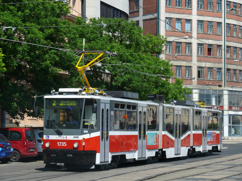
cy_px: 90
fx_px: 930
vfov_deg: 11.1
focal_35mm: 133
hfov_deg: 14.8
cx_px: 121
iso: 100
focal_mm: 28.1
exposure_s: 1/500
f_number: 5.6
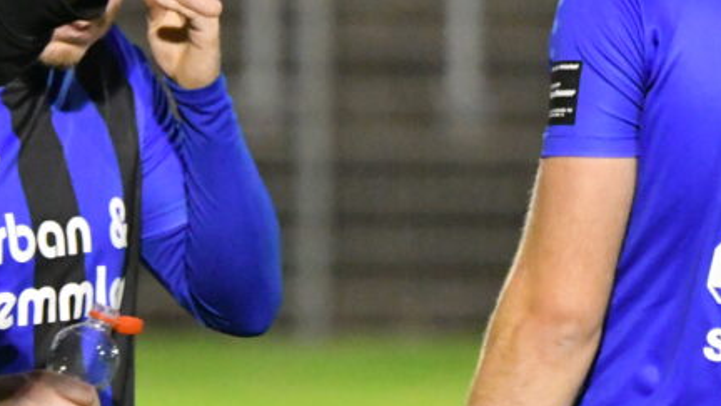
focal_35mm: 1222
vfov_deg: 1.0
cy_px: 38
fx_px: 23362
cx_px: 219
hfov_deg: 1.8
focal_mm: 280
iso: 12800
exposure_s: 1/160
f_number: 5.6
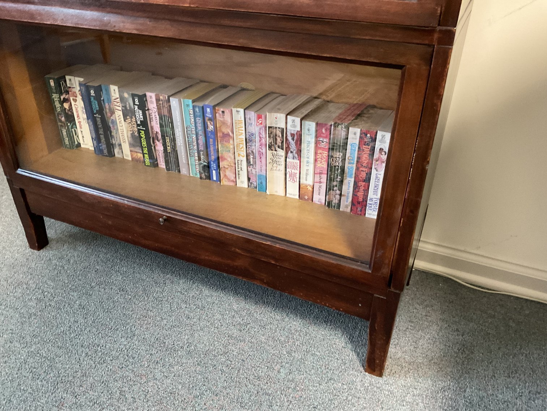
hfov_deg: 61.7
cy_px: 206
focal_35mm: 29
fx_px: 458
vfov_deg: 48.2
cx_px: 274
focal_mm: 3
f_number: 1.8
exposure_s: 1/30
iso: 400
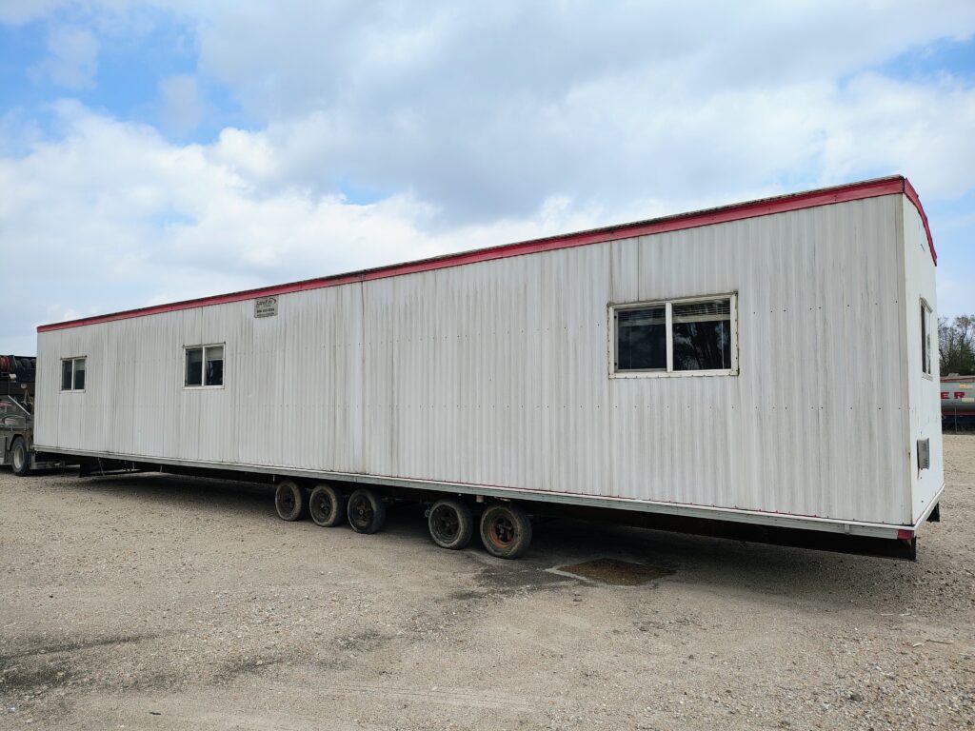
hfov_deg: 71.6
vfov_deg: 56.8
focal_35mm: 24
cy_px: 366
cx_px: 488
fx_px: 676
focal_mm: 5.56
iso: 100
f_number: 1.8
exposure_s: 1/1400
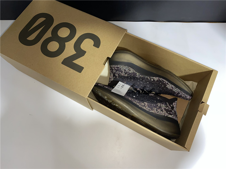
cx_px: 113
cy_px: 84
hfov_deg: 67.3
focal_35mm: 26
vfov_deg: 53.1
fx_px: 170
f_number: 1.8
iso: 100
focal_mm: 4.25
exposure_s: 1/11
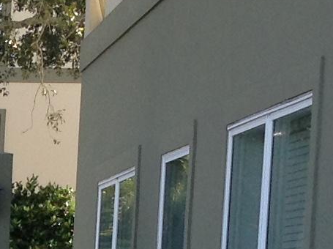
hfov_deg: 9.7
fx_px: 1806
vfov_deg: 7.7
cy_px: 383
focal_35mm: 188
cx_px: -364
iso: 25
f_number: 2.4
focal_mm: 3.3
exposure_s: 1/212
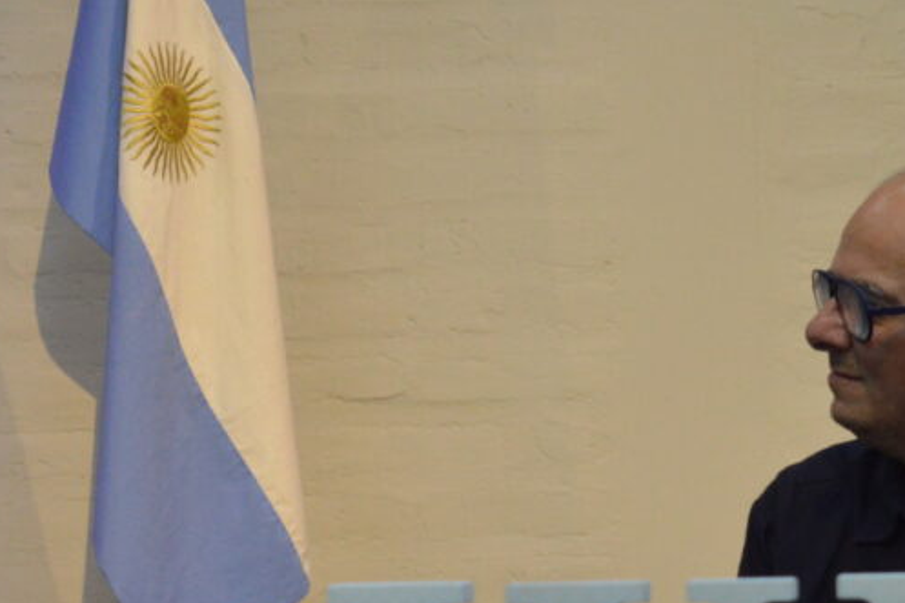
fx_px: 5284
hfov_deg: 9.8
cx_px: 144
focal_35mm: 210
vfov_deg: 6.5
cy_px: 489
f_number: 5.6
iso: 1600
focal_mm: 55
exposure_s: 1/80
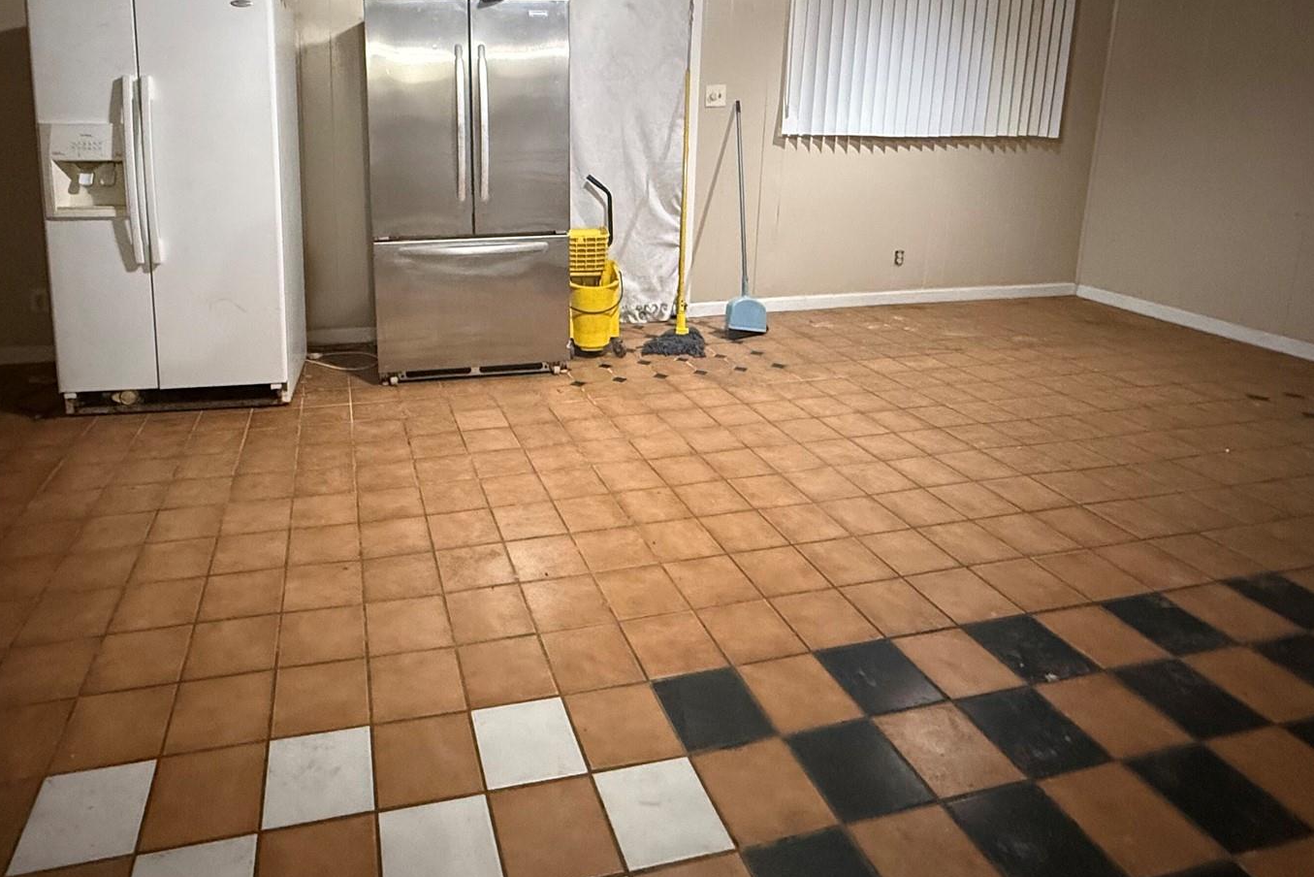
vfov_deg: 54.8
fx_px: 803
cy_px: 229
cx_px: 518
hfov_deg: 77.6
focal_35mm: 22
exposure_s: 1/40
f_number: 2.2
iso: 1000
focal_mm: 2.22
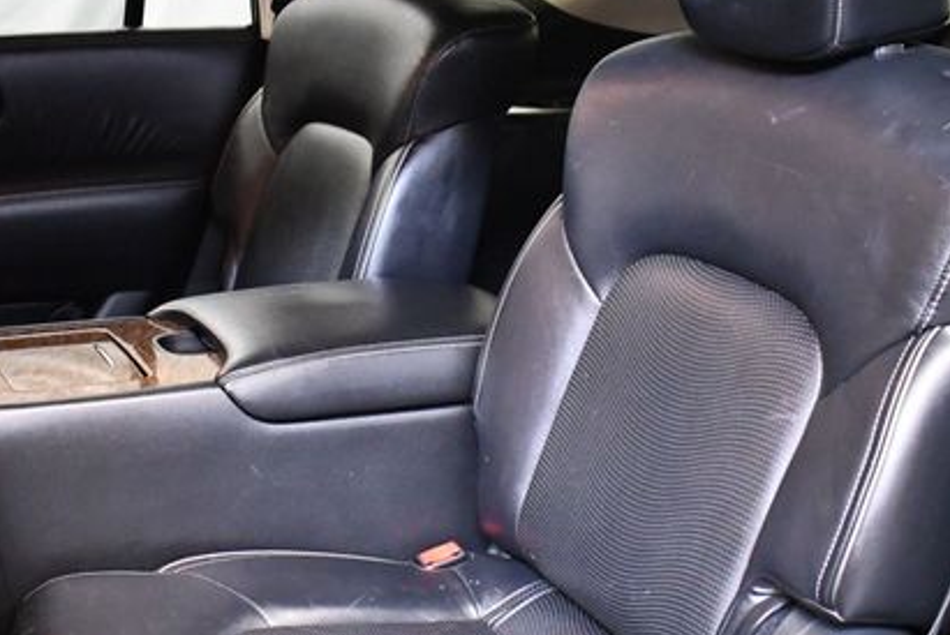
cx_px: 476
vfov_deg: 24.2
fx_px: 1479
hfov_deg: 35.6
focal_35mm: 56
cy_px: 353
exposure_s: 1/60
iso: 5600
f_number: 3.5
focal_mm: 18
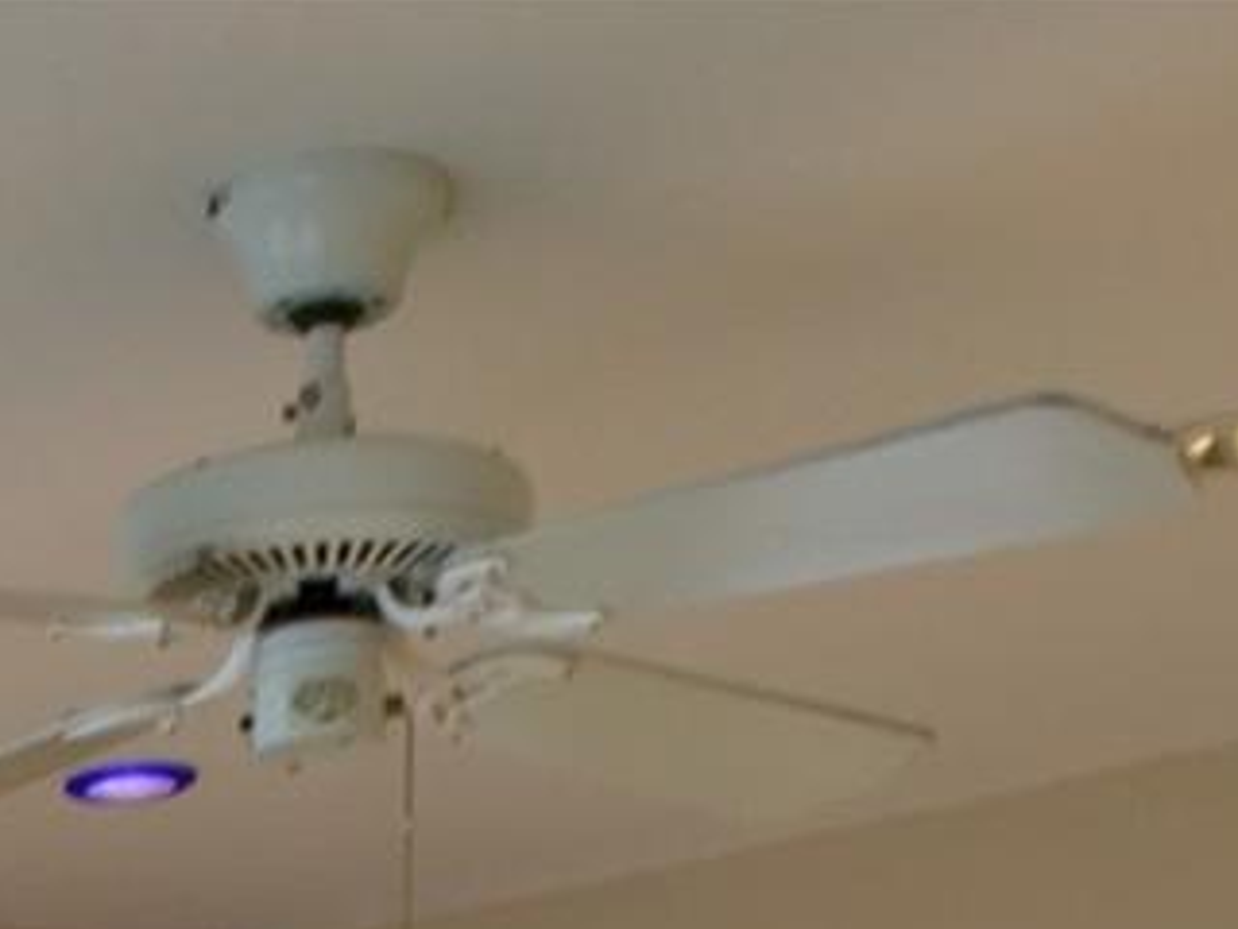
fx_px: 5186
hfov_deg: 13.1
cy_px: 2311
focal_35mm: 145
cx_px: -387
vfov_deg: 9.1
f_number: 2.2
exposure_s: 1/120
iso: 50
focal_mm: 4.15
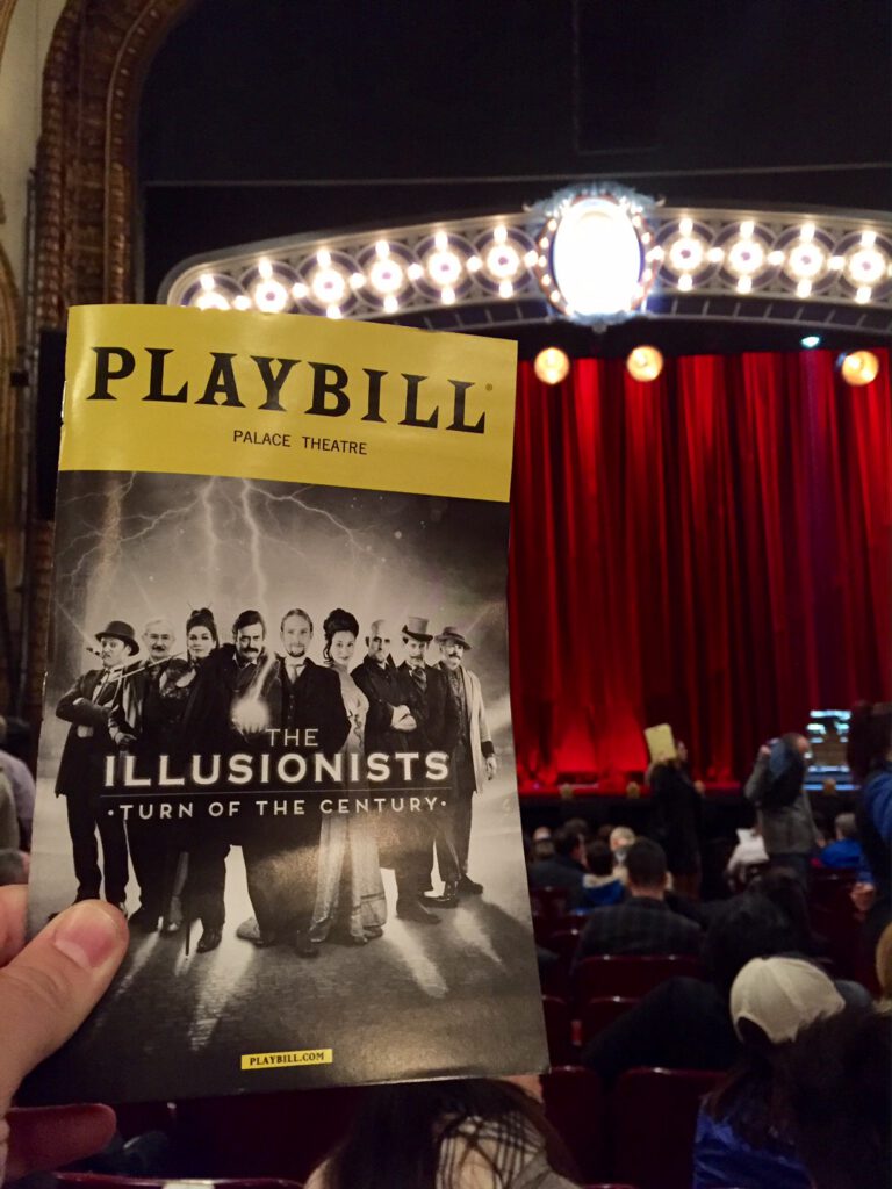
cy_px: 594
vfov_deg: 61.7
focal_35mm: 29
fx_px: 996
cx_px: 446
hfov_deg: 48.2
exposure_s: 1/15
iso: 320
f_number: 2.2
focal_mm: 4.15
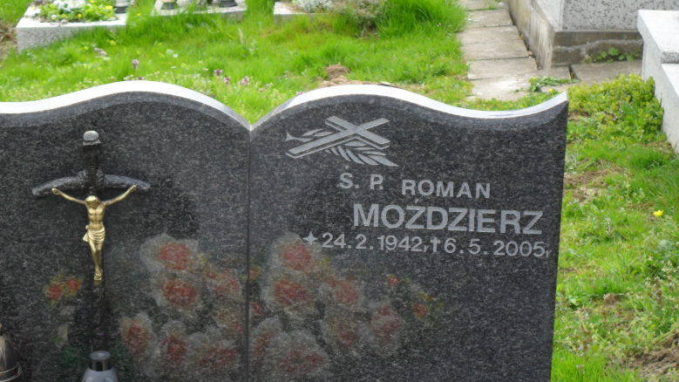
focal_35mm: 106
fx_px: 1908
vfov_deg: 11.4
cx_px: 265
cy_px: 202
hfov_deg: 20.1
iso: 100
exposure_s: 1/250
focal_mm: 13.2
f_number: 3.9
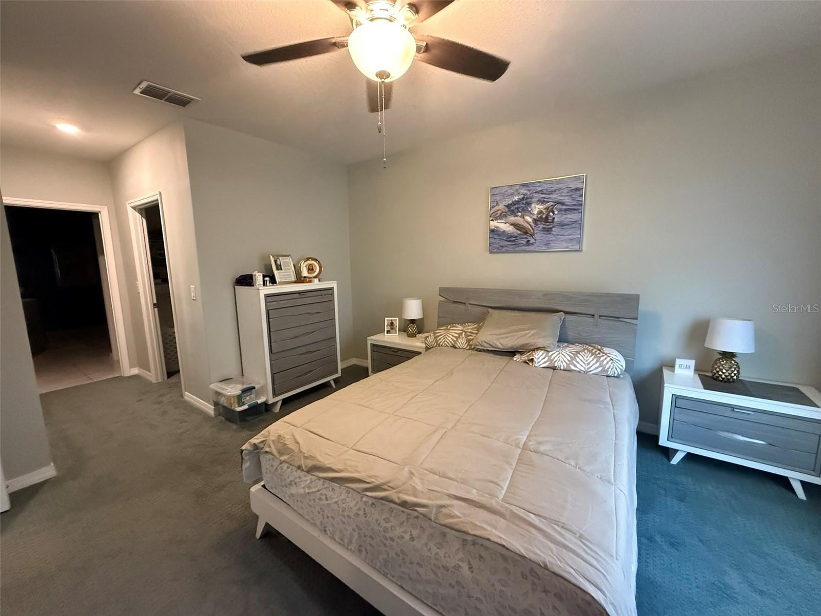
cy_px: 308
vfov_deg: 85.7
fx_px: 332
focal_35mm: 14
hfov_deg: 102.1
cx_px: 410
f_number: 2.2
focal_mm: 2.22
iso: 800
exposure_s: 1/60
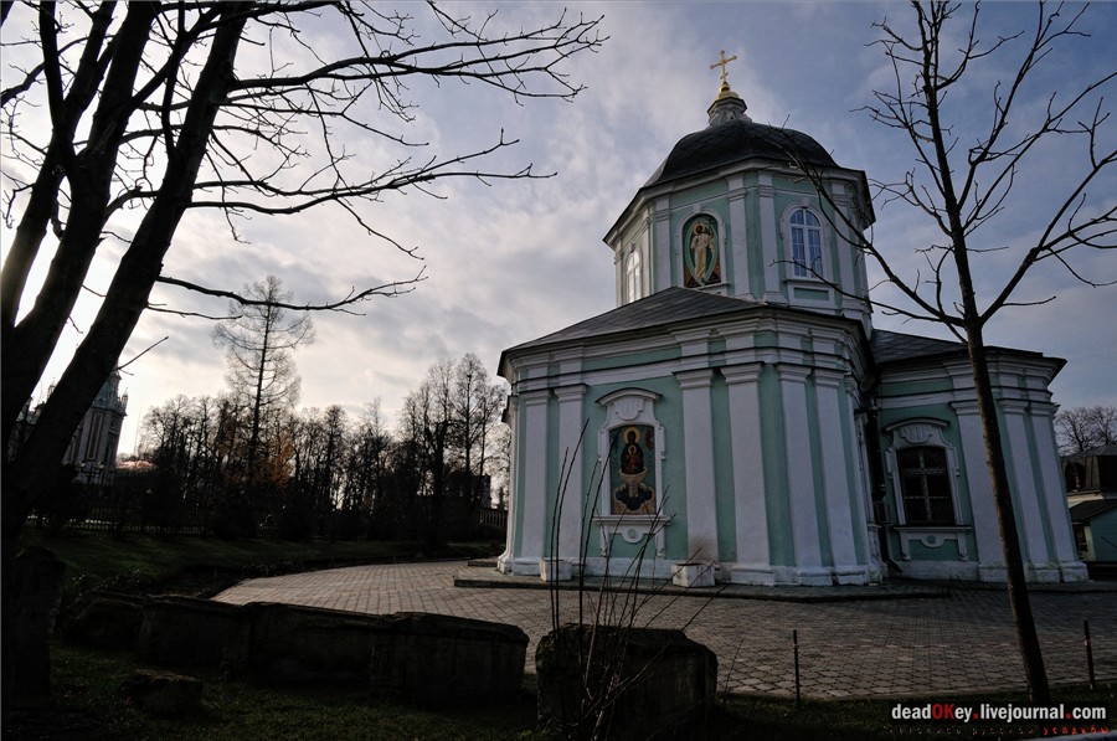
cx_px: 558
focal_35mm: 20
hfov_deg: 85.5
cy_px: 370
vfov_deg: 63.0
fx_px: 604
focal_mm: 13
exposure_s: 1/800
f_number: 10
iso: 320
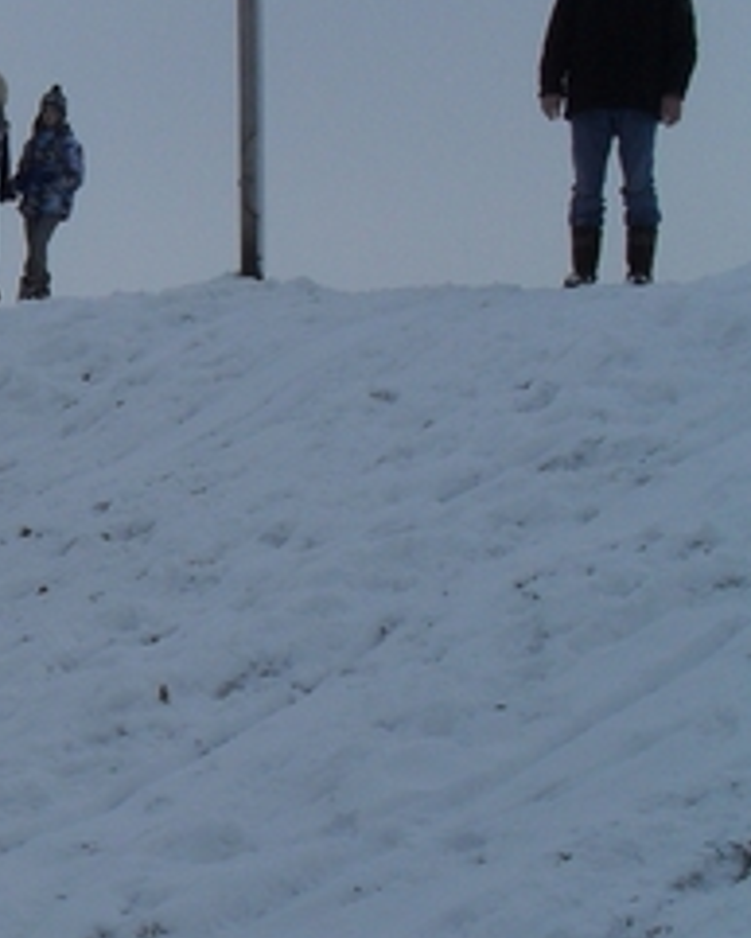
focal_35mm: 85
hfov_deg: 16.4
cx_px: -389
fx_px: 2360
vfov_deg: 22.5
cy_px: 514
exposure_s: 1/180
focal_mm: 6.3
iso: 100
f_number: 8.4
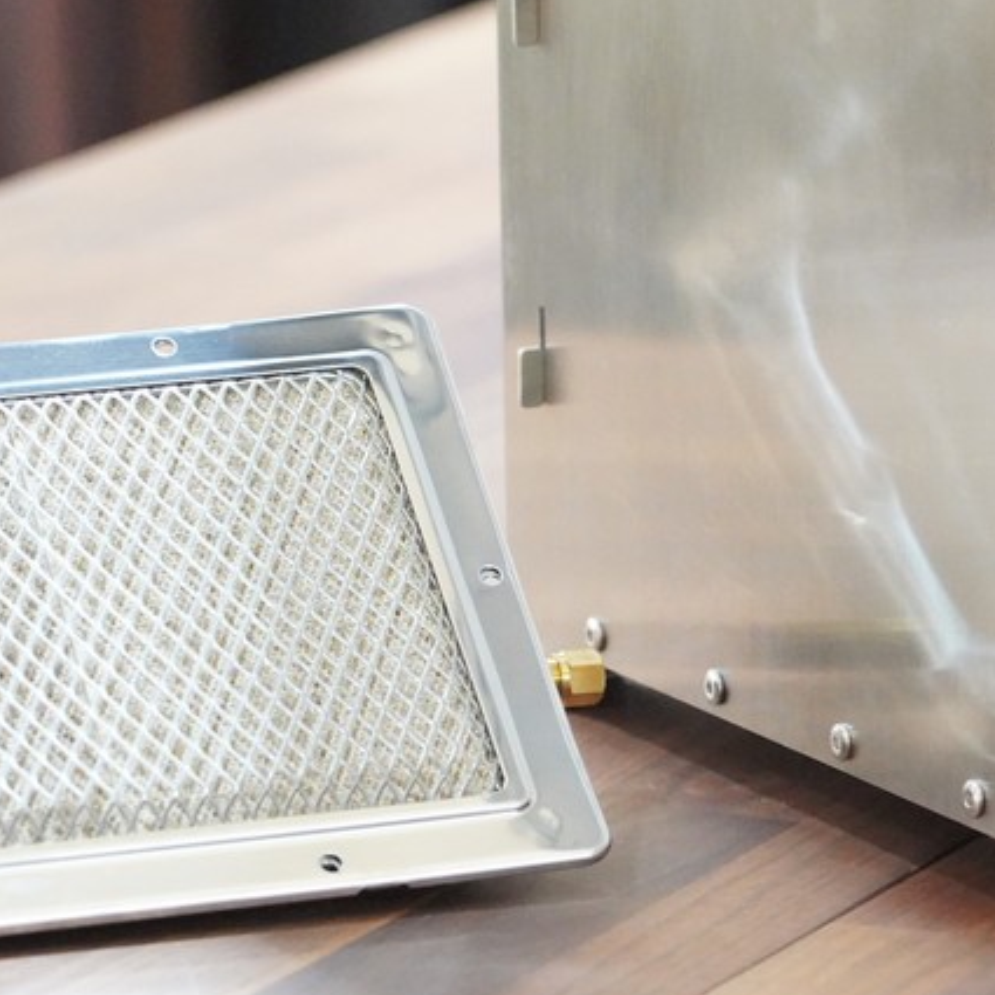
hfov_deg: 6.5
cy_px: 193
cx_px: 1229
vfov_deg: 6.5
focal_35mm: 269
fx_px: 8748
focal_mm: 105
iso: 12800
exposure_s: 1/100
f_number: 4
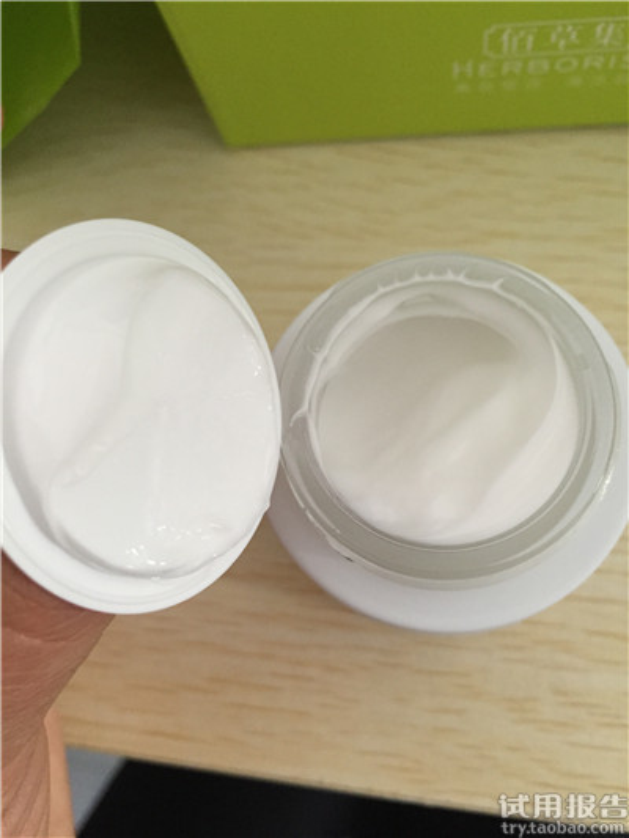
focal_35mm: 29
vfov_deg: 61.6
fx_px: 702
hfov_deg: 48.2
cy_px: 419
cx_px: 314
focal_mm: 4.15
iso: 200
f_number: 2.2
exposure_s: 1/33
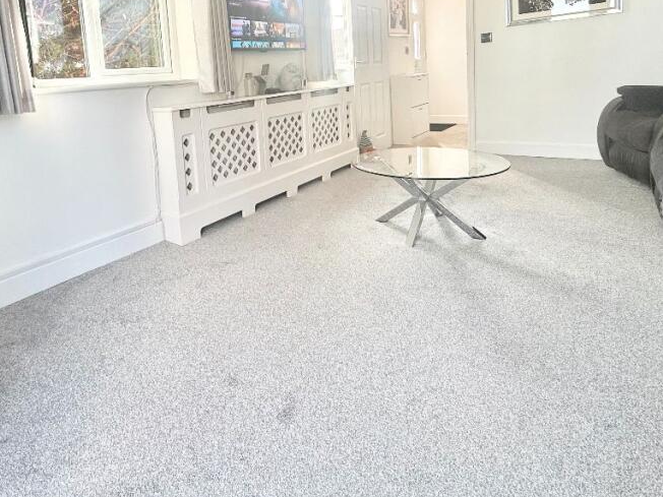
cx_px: 243
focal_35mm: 22
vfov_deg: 57.8
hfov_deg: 74.9
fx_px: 421
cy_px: 121
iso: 80
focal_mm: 2.22
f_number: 2.2
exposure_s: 1/99
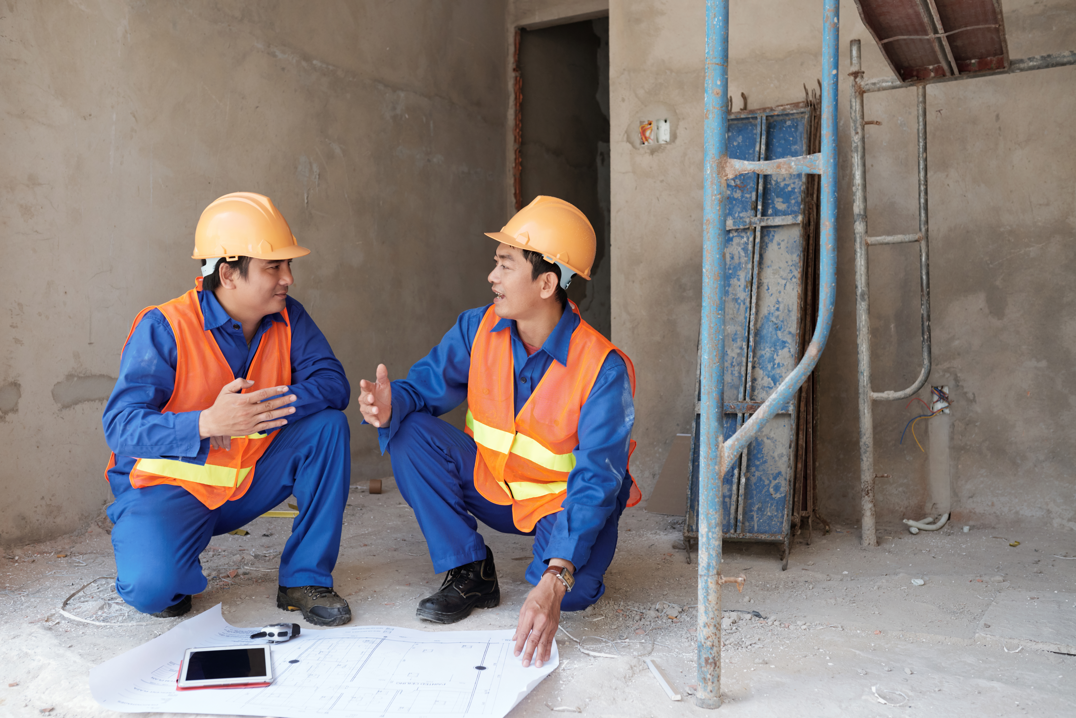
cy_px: 359
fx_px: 1046
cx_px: 538
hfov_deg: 54.4
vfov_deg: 37.9
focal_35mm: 35
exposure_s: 1/500
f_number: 5
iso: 500
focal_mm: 35
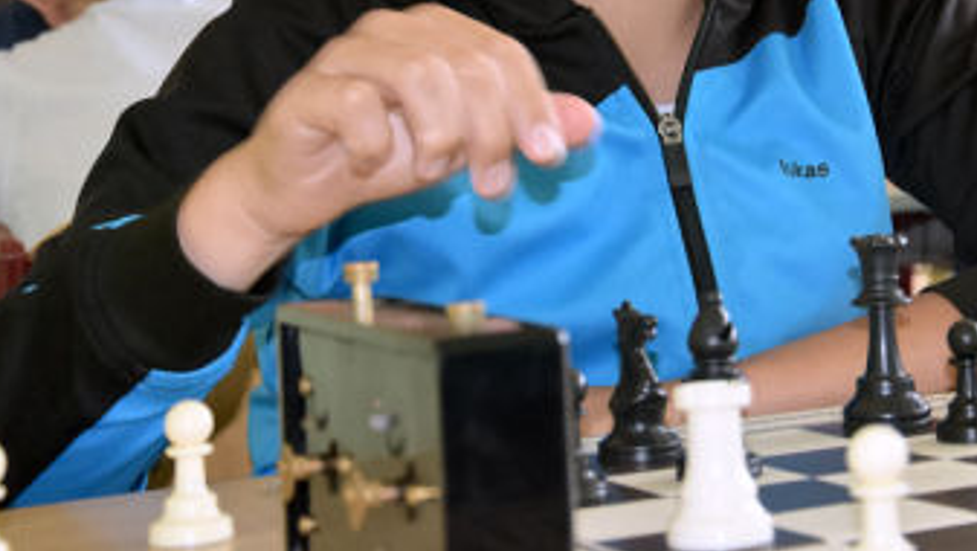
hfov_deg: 22.2
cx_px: 762
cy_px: -3
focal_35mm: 95
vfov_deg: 12.6
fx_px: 2462
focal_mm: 34
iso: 800
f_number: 4.5
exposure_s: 1/80
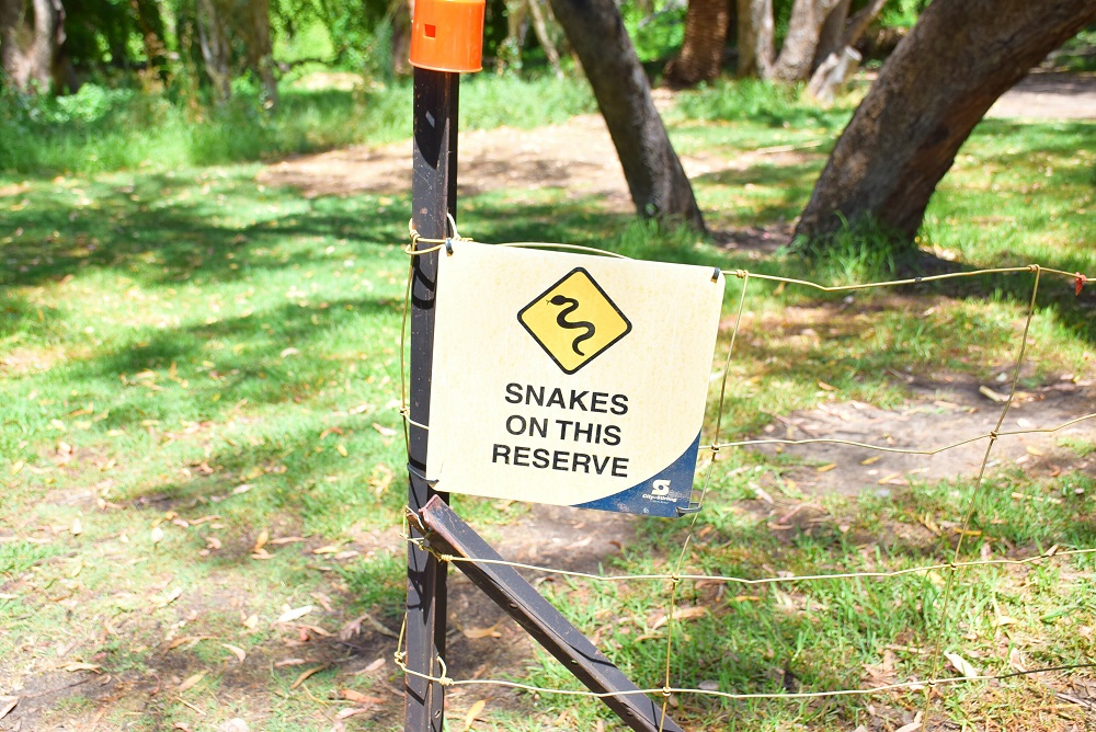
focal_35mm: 39
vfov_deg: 34.3
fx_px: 1188
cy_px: 366
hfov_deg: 49.5
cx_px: 548
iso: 200
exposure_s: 1/250
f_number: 5.6
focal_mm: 26
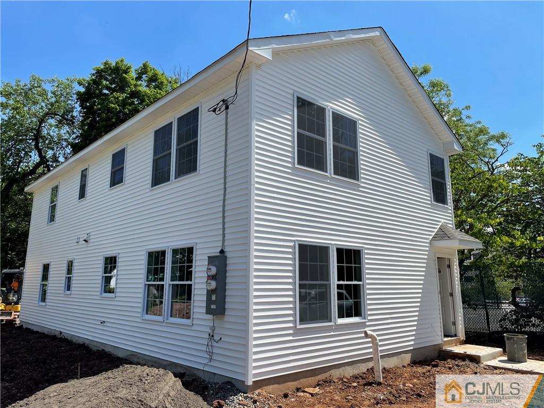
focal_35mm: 26
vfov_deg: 53.1
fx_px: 409
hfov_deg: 67.3
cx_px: 272
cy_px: 204
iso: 32
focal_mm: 4.2
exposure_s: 1/3509
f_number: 1.6
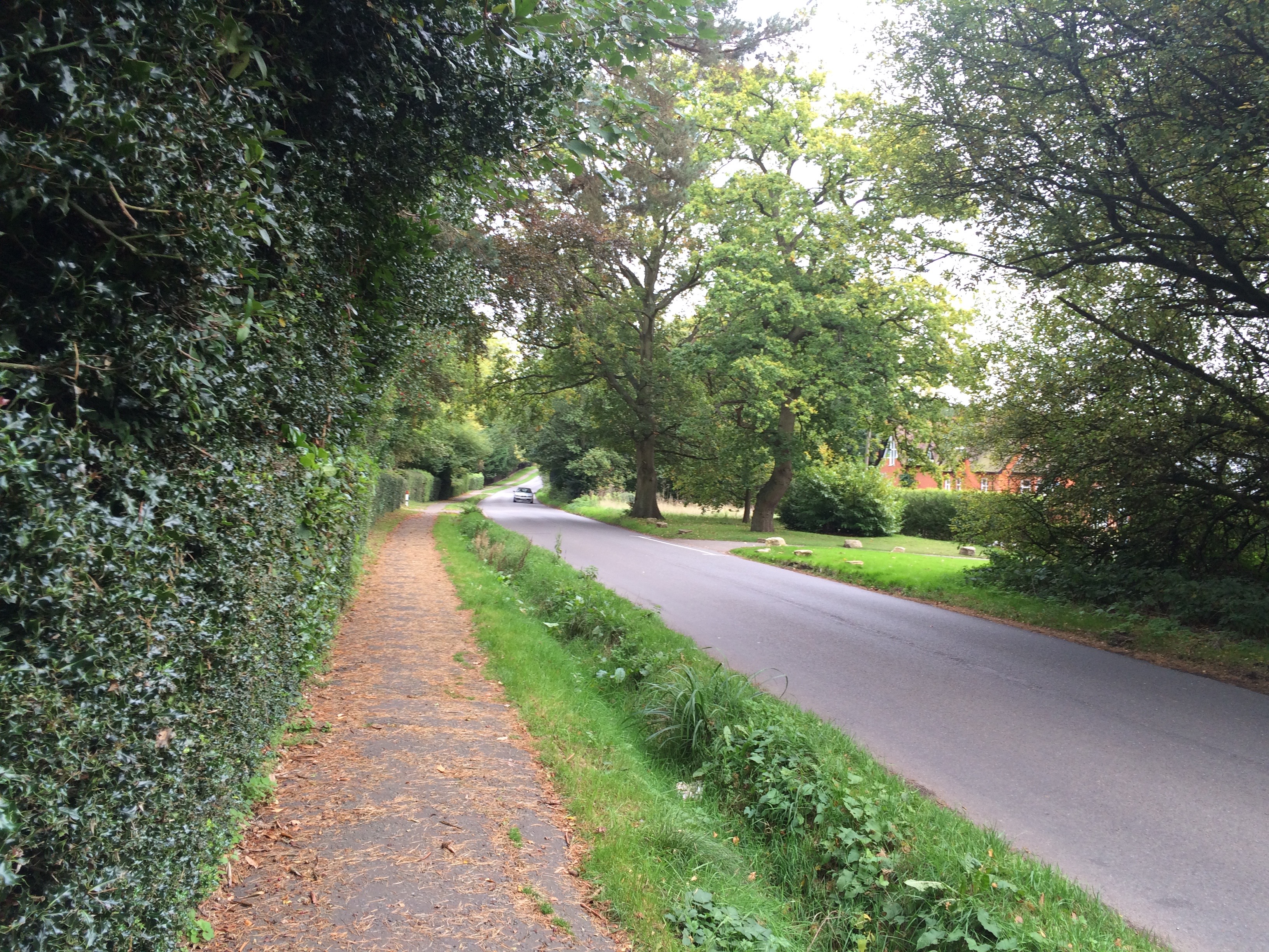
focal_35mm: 29
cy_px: 476
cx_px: 634
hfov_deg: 61.7
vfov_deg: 48.2
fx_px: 1063
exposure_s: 1/50
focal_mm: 4.15
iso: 40
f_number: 2.2
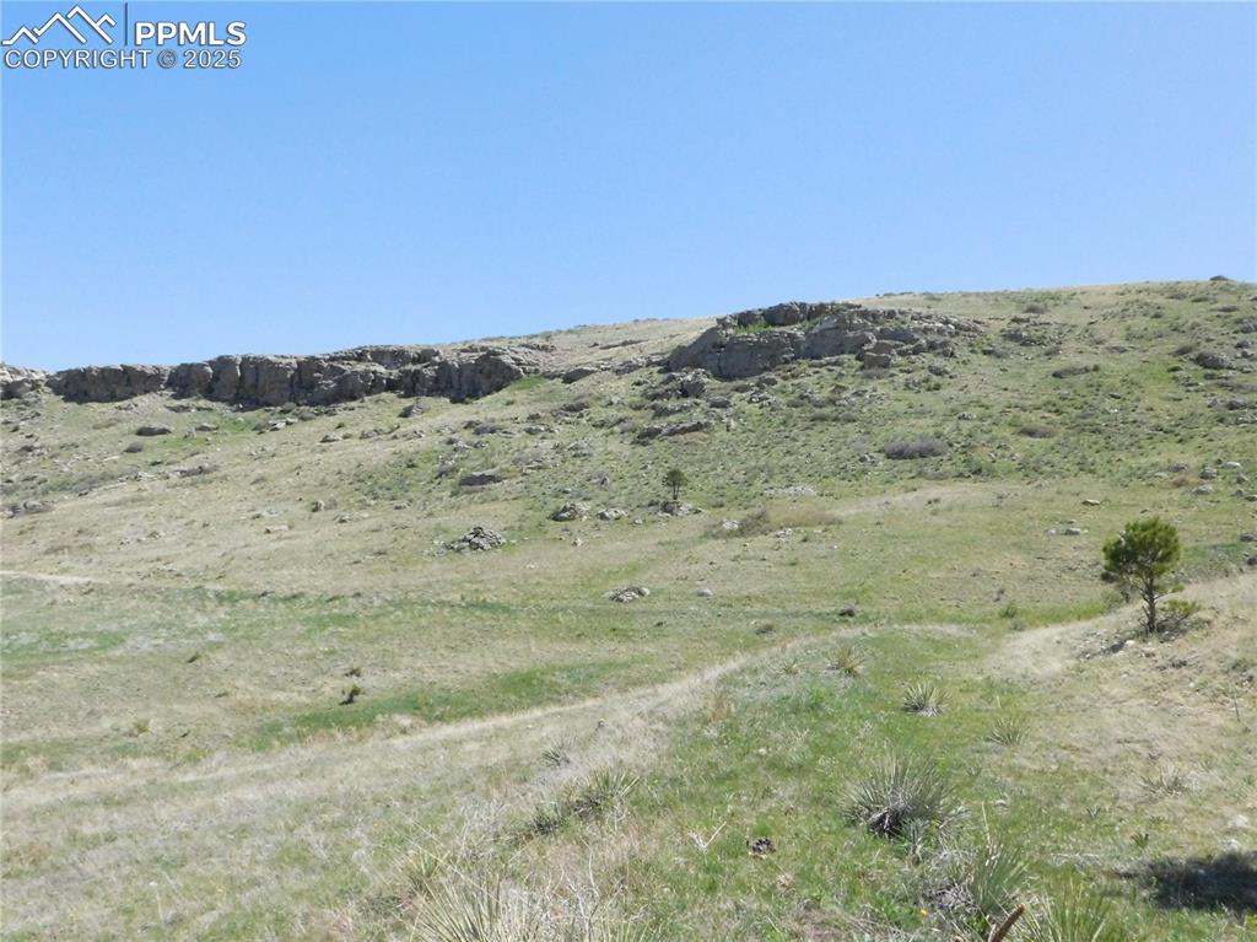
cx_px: 628
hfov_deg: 51.4
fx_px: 1307
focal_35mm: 36
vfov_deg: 39.6
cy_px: 471
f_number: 7
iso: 800
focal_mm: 6.3
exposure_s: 1/1500
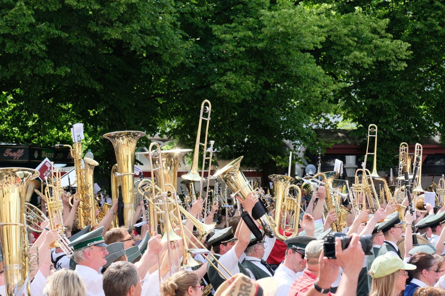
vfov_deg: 16.6
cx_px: 226
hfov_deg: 24.8
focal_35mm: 82
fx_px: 1013
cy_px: 151
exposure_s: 1/340
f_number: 5.6
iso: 400
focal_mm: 53
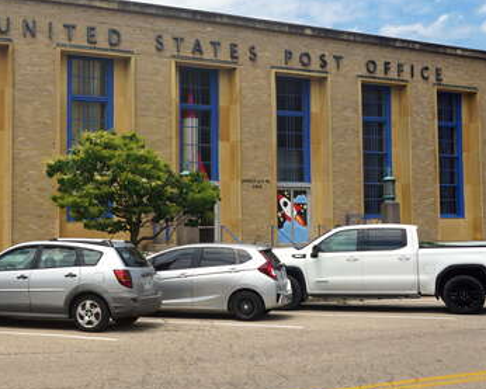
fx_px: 748
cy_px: 165
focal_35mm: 52
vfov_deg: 29.1
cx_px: 131
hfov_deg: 35.3
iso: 100
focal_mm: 16
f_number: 11
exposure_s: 1/200
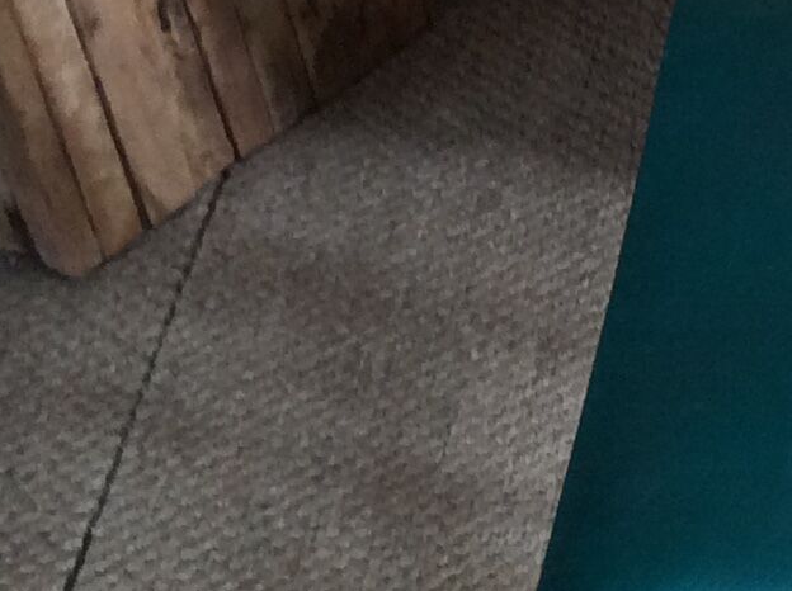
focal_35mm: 133
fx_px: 3038
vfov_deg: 11.1
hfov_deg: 13.4
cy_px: 240
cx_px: 1422
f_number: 2.4
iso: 64
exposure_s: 1/25
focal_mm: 3.3
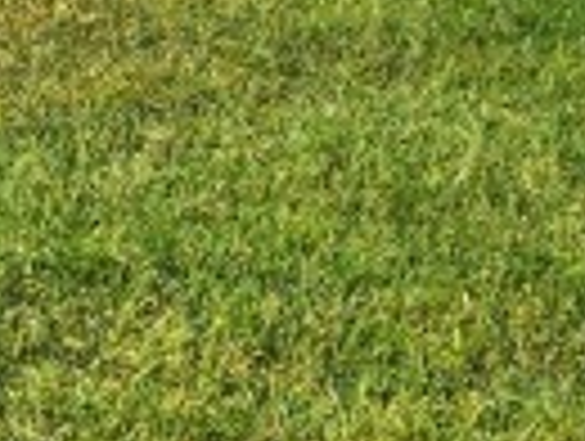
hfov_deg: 13.3
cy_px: -486
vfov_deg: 10.7
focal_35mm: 126
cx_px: -598
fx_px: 2133
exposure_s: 1/400
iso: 200
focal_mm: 8
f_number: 5
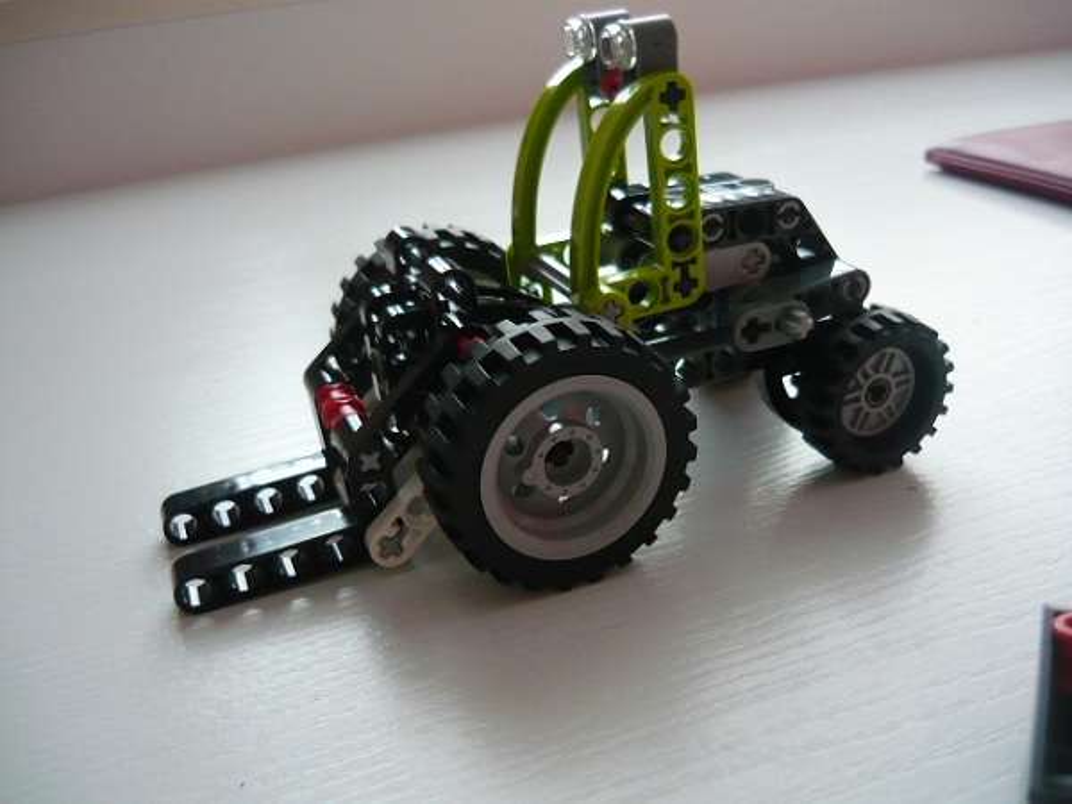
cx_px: 536
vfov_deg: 42.9
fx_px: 1022
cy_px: 402
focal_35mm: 33
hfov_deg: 55.4
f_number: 2.8
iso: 250
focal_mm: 5.5
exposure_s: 1/30
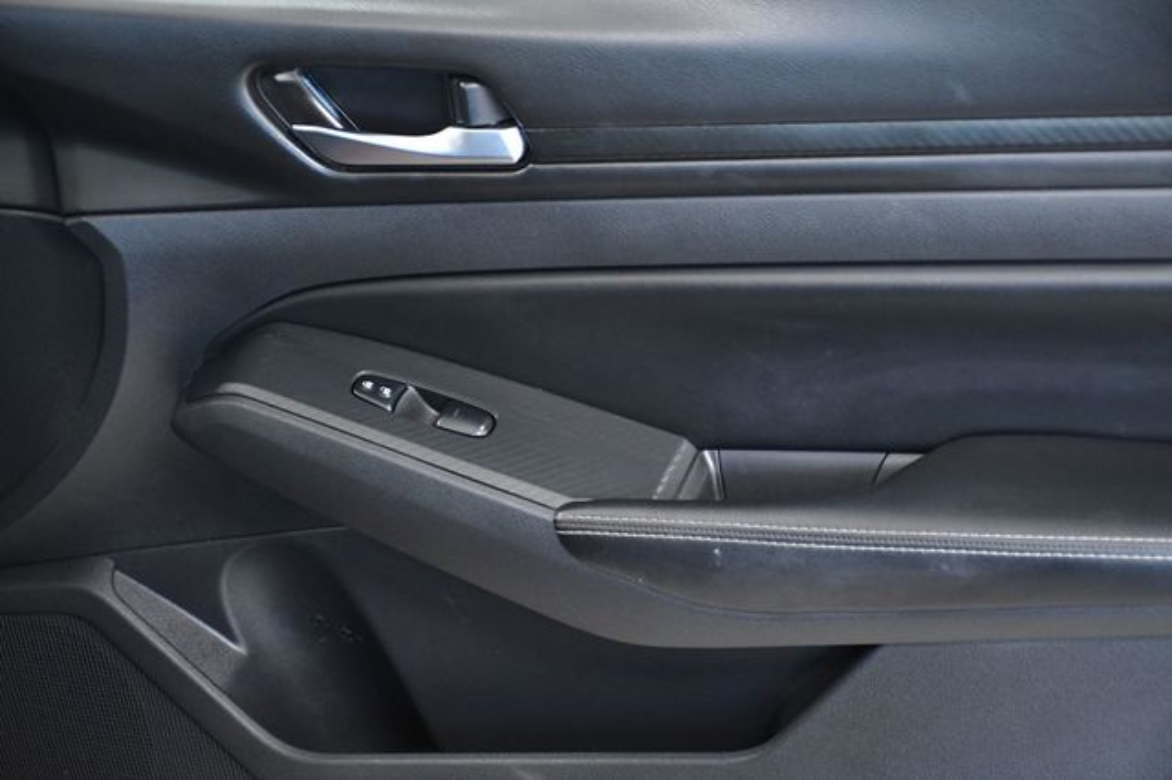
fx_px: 2733
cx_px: 586
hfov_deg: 24.2
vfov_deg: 16.2
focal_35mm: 84
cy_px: 390
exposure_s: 1/100
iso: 2500
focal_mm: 56
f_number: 4.8
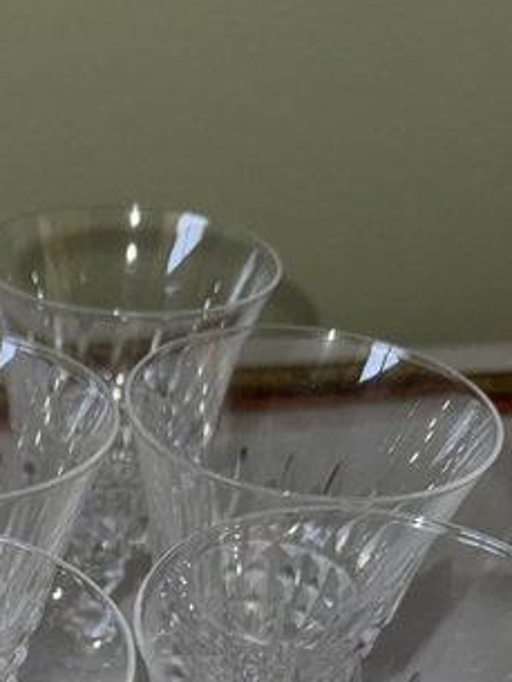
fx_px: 1242
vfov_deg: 26.2
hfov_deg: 22.0
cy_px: 883
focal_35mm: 63
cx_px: -51
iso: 50
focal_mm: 6.76
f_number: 1.78
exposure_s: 1/54
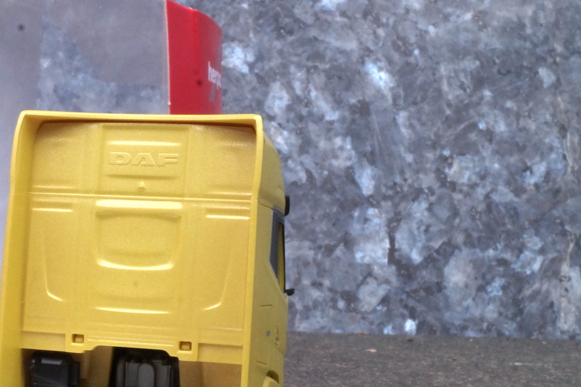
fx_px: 1484
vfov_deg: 14.8
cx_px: 38
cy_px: 238
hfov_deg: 21.6
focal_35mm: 92
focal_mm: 28
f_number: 25
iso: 640
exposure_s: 1/60
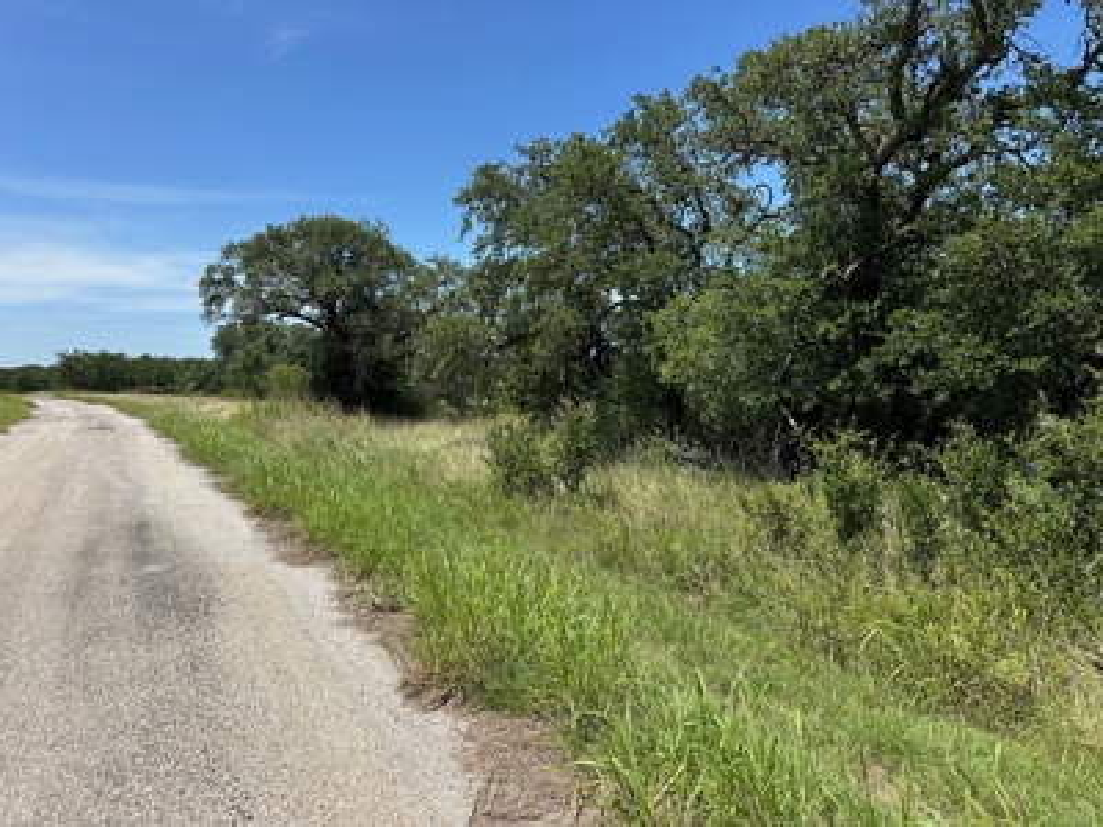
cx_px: 552
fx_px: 765
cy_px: 414
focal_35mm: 24
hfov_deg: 71.6
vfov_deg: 56.8
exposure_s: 1/3861
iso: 80
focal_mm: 6.86
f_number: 1.78
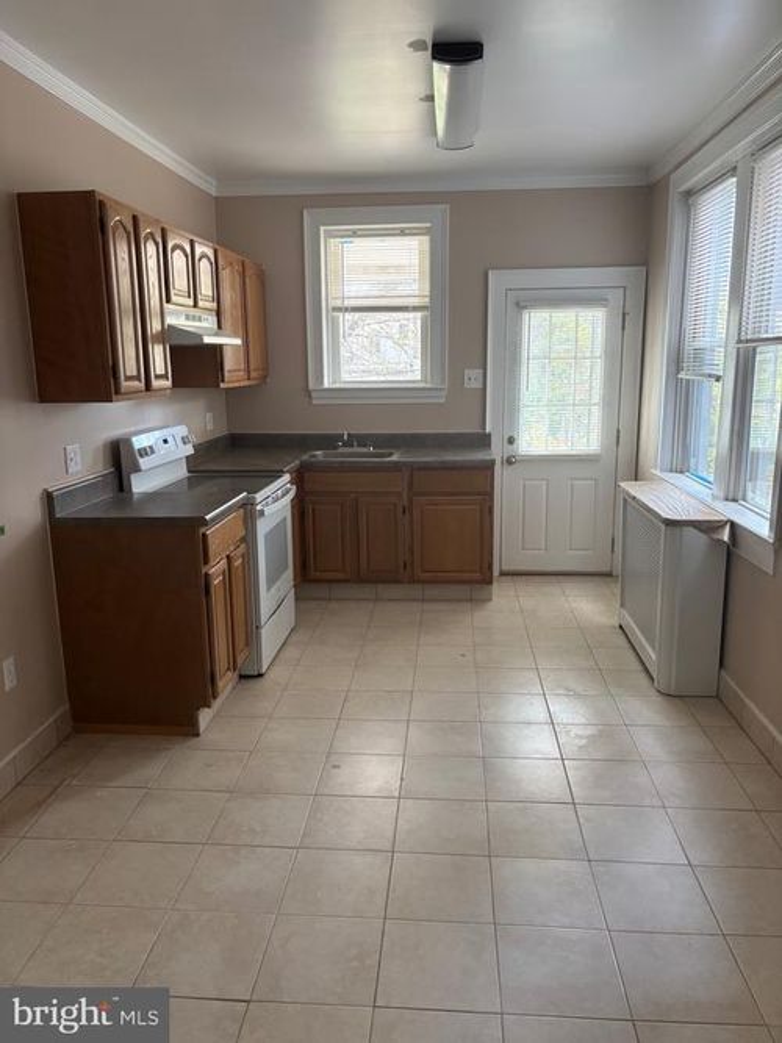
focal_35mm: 26
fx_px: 783
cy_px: 522
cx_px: 391
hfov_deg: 53.0
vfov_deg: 67.3
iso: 125
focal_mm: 5.96
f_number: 1.6
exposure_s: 1/121
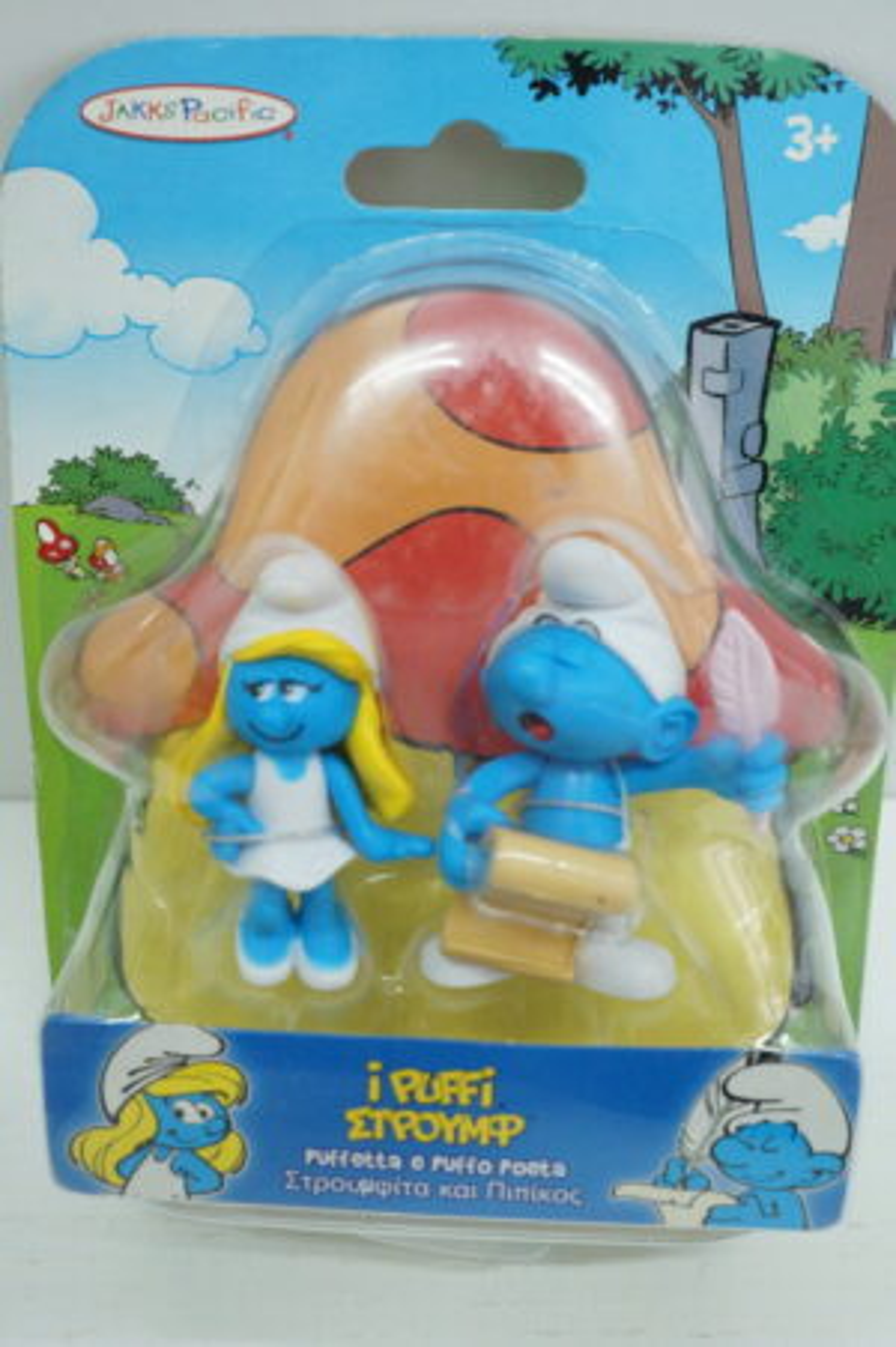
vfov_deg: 57.3
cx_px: 448
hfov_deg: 39.9
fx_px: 1234
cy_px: 674
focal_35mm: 33
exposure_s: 1/60
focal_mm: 22
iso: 2000
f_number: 5.6
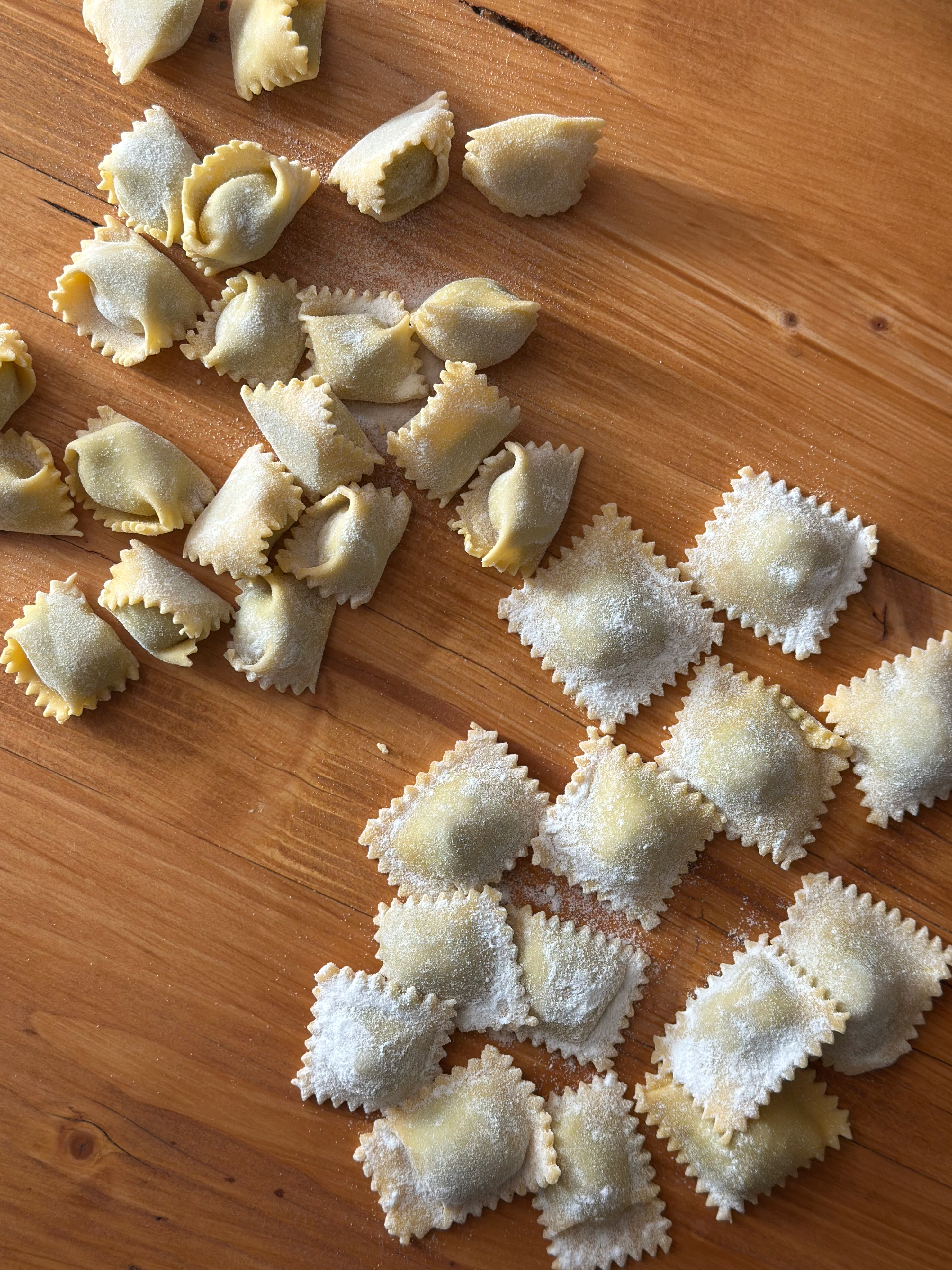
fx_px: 1797
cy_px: 643
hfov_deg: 29.7
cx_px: 477
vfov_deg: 38.9
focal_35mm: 49
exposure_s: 1/168
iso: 64
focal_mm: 6.86
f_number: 1.78
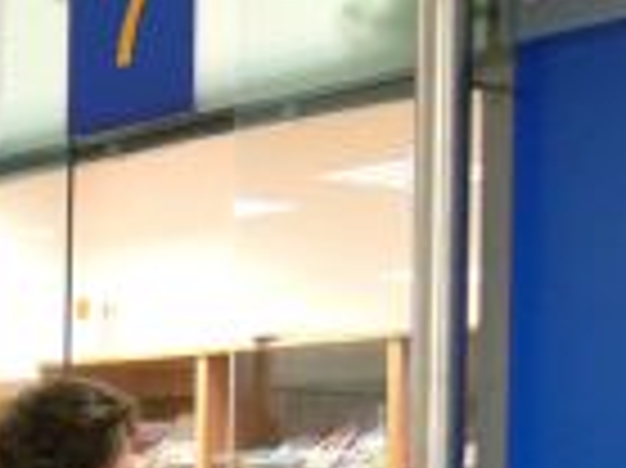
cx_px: -441
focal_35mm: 148
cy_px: 623
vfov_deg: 9.8
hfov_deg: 12.4
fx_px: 2674
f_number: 2.8
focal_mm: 8.6
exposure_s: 1/25
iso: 200
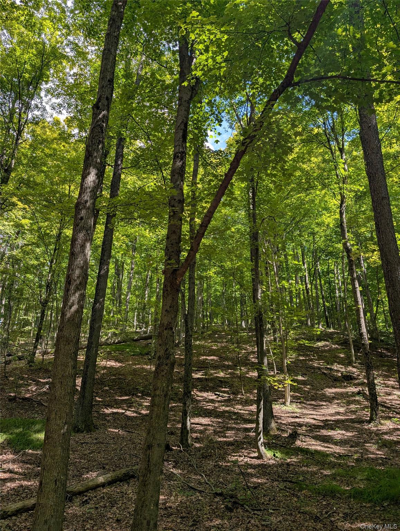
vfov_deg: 71.5
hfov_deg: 56.9
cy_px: 266
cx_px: 200
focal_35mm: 24
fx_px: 369
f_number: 1.68
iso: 19
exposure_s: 1/206
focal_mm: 6.9
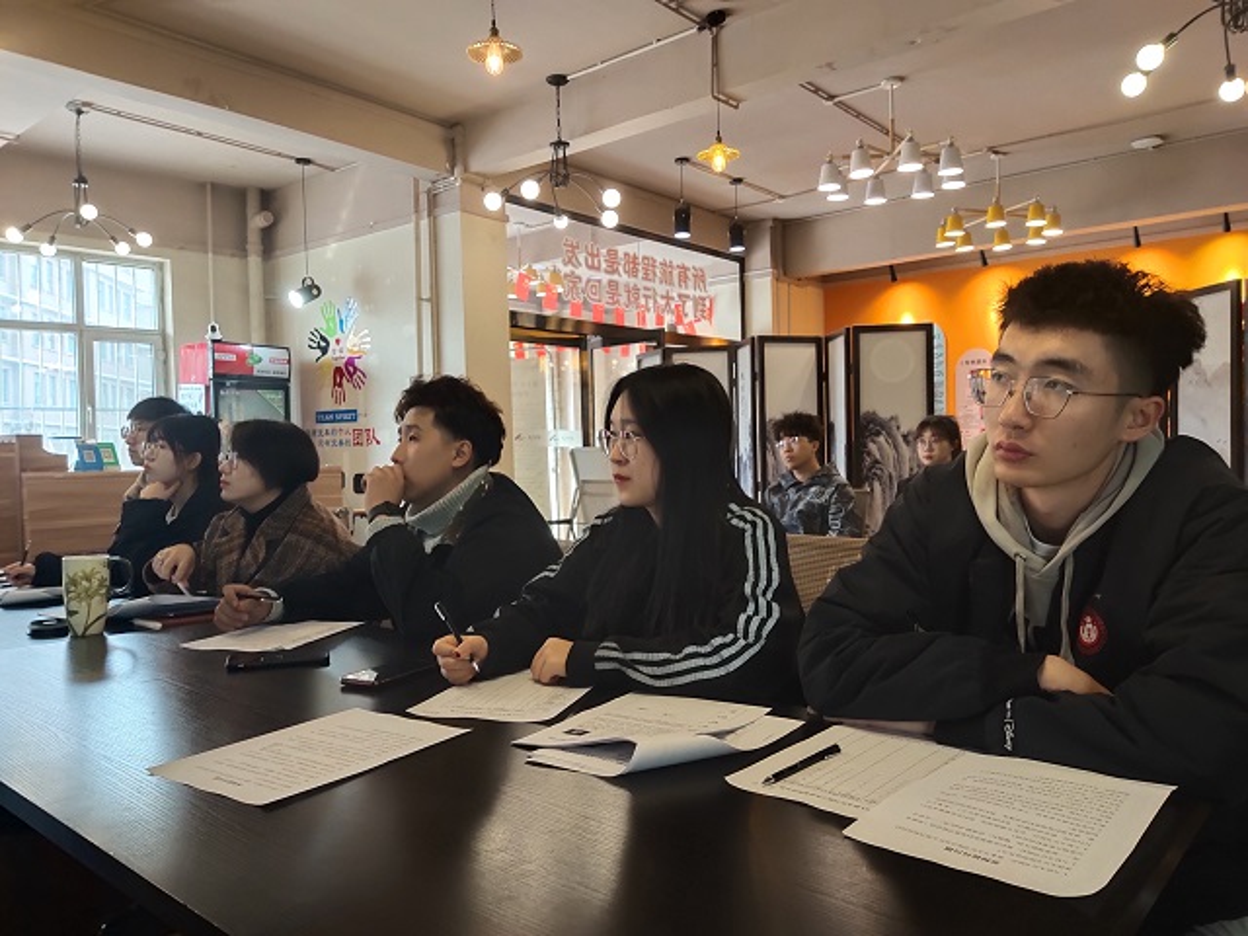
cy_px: 468
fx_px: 1298
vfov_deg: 39.7
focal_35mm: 36
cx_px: 624
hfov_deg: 51.4
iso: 53
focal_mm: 4.74
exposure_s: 1/100
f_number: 1.79
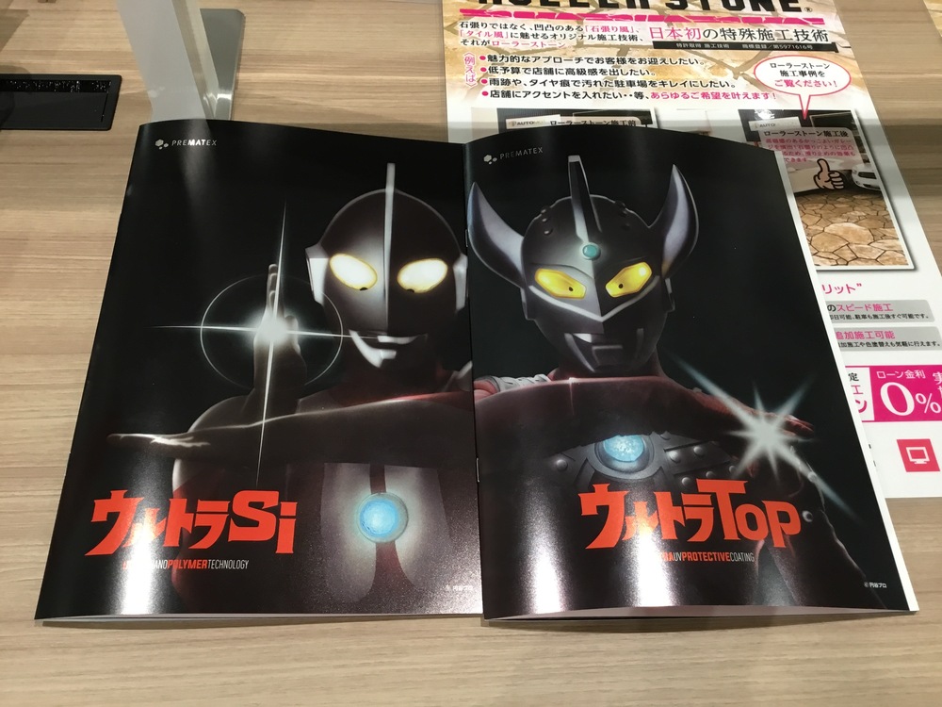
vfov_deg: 45.4
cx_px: 471
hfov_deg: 58.4
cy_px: 354
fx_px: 844
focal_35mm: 31
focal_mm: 3.3
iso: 64
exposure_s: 1/30
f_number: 2.4
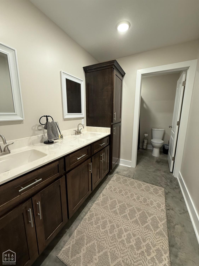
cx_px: 100
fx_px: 107
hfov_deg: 85.7
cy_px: 133
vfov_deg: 102.1
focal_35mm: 14
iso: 200
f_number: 2.2
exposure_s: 1/60
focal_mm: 2.22
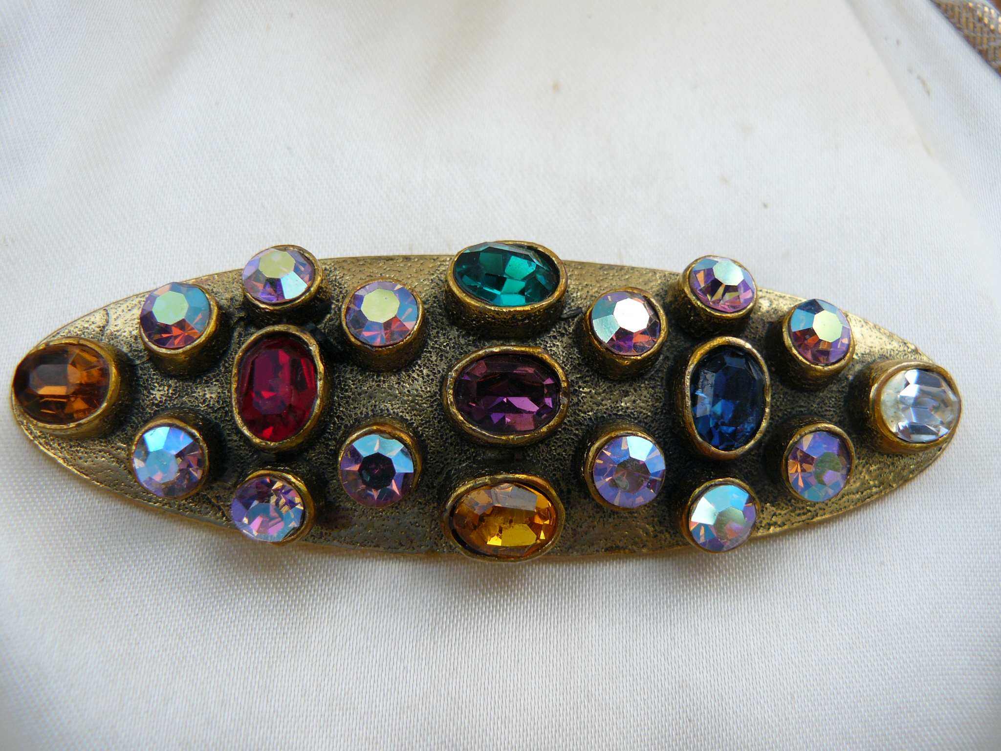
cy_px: 376
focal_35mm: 36
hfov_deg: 51.4
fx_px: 1041
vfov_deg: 39.7
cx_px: 500
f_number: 2.8
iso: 100
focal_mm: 6
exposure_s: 1/200
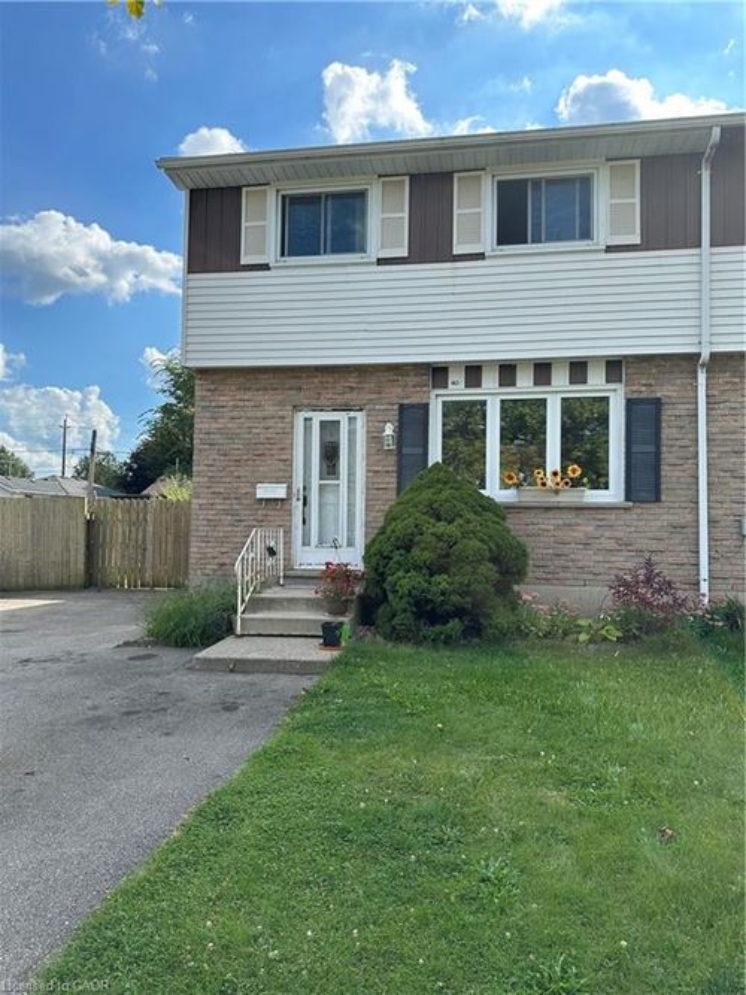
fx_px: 690
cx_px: 373
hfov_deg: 56.8
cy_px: 498
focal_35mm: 24
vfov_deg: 71.6
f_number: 1.78
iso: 80
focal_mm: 6.86
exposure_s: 1/2525
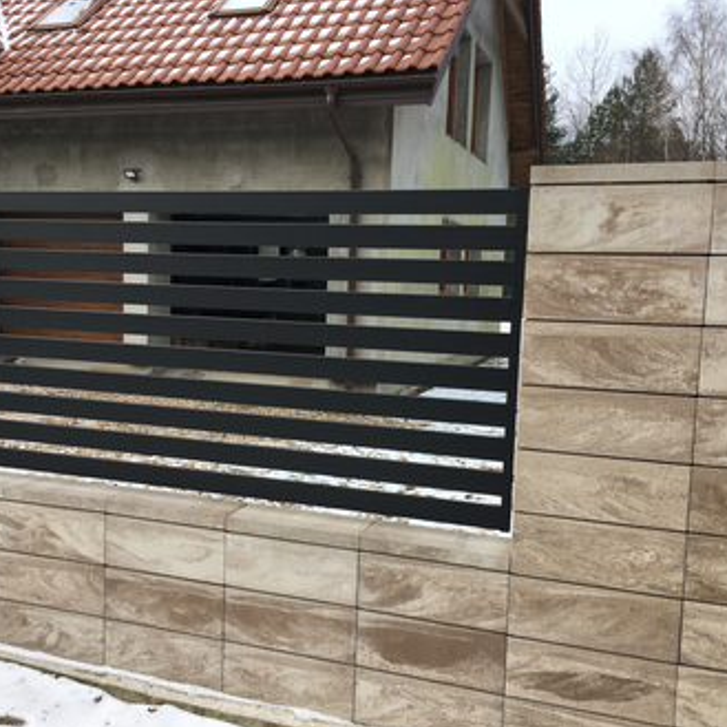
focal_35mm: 35
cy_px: 370
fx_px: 832
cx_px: 331
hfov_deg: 47.2
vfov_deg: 47.2
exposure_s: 1/314
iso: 25
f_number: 2.2
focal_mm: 4.15
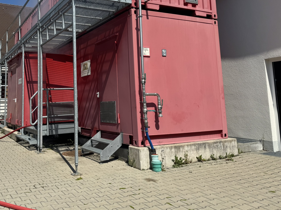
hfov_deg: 52.4
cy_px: 67
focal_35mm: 34
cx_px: 83
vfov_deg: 41.2
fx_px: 276
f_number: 1.78
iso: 80
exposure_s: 1/5814
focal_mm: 6.76
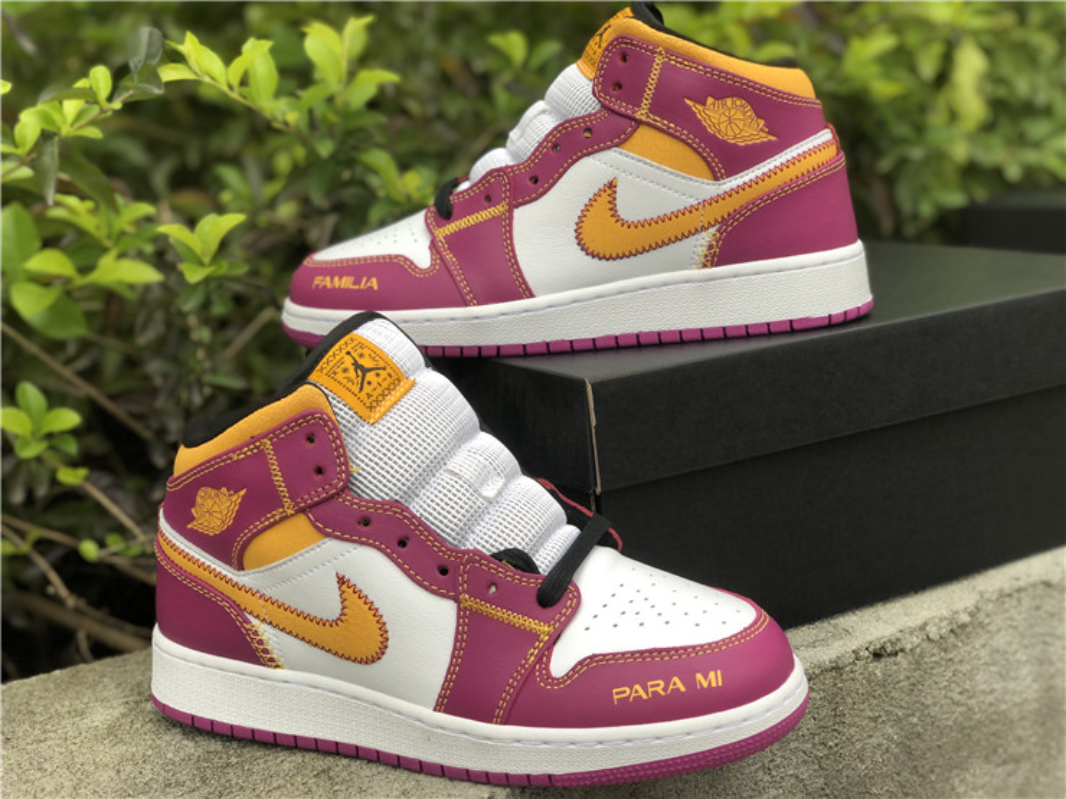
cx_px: 533
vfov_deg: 28.0
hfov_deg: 36.8
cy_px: 400
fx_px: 1601
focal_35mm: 52
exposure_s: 1/60
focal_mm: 6
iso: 32
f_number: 2.4
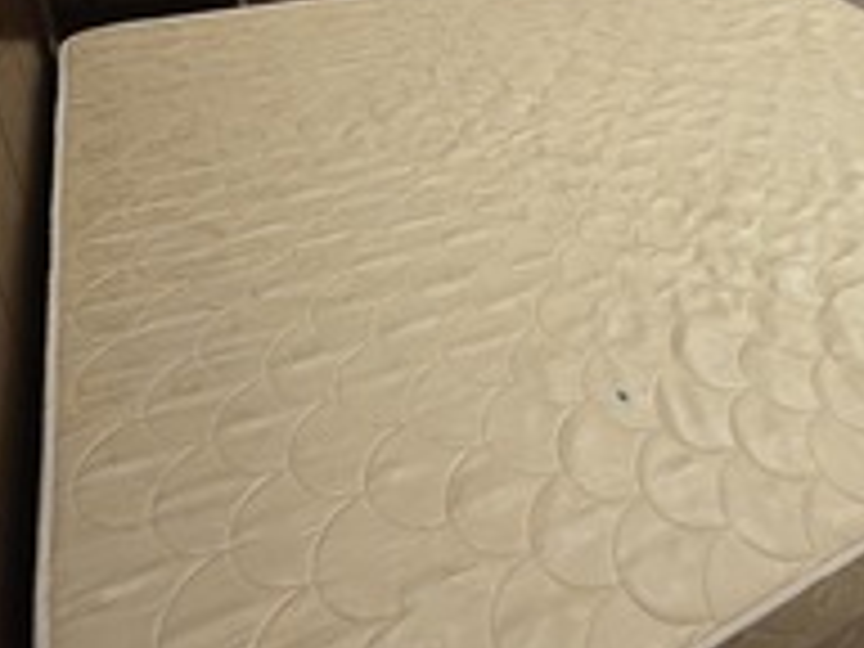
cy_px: 61
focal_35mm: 31
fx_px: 774
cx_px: 605
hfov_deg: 56.5
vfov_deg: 41.7
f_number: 1.9
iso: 400
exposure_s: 1/50
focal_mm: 2.2
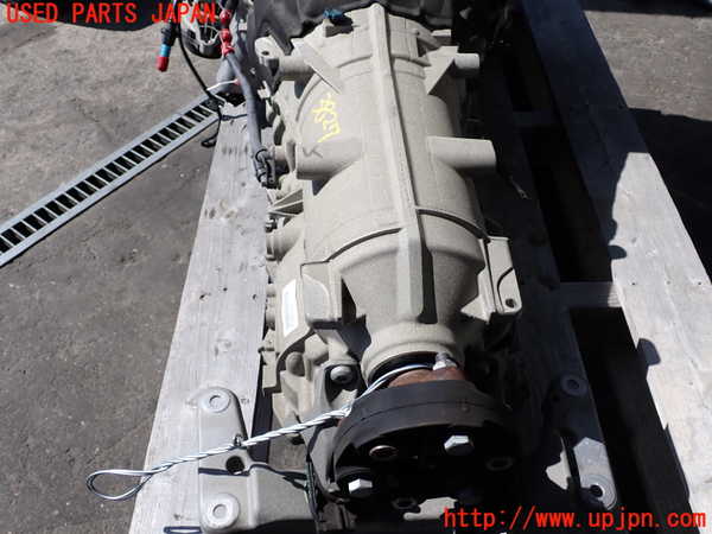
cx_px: 356
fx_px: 658
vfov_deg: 44.2
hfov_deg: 56.8
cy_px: 267
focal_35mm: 32
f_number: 9
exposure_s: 1/125
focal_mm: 5.79
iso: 100
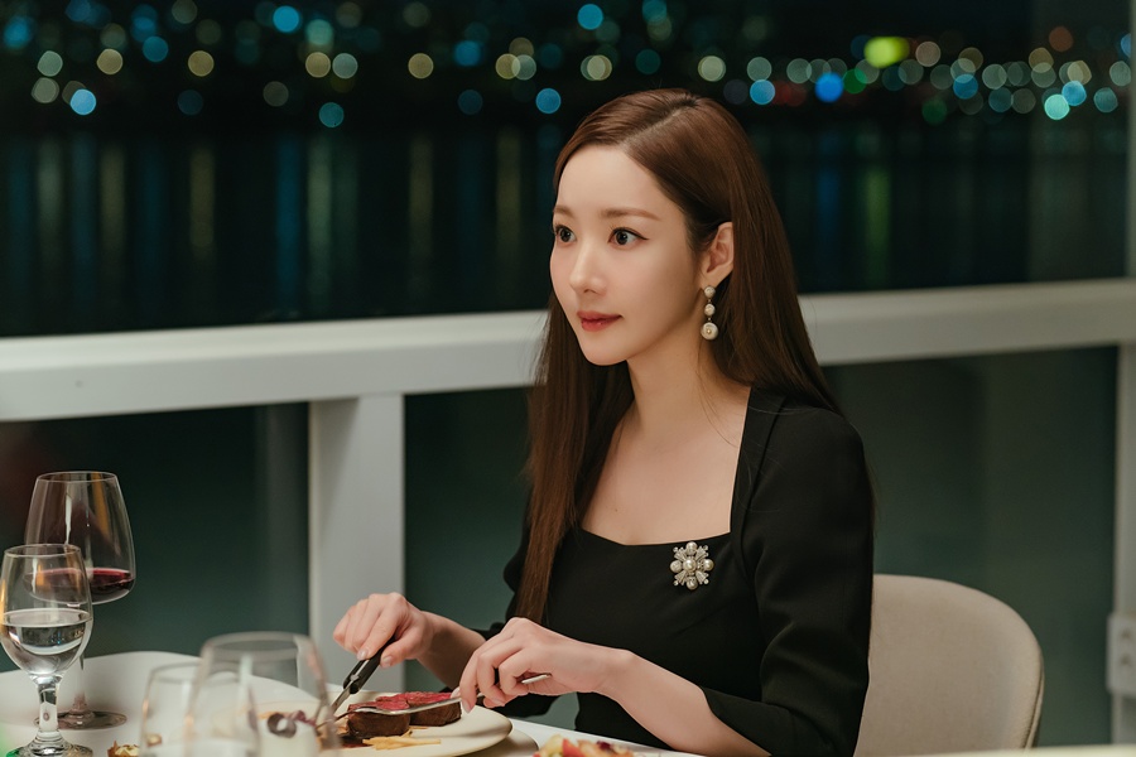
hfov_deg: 24.2
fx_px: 2650
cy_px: 378
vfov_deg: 16.3
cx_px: 568
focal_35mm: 84
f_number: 4
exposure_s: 1/100
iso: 5000
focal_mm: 84
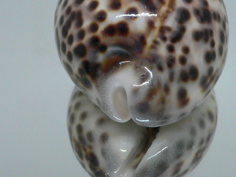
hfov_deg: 33.7
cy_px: 43
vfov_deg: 25.3
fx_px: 389
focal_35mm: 57
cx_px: 142
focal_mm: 4.6
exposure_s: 1/60
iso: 200
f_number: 2.8
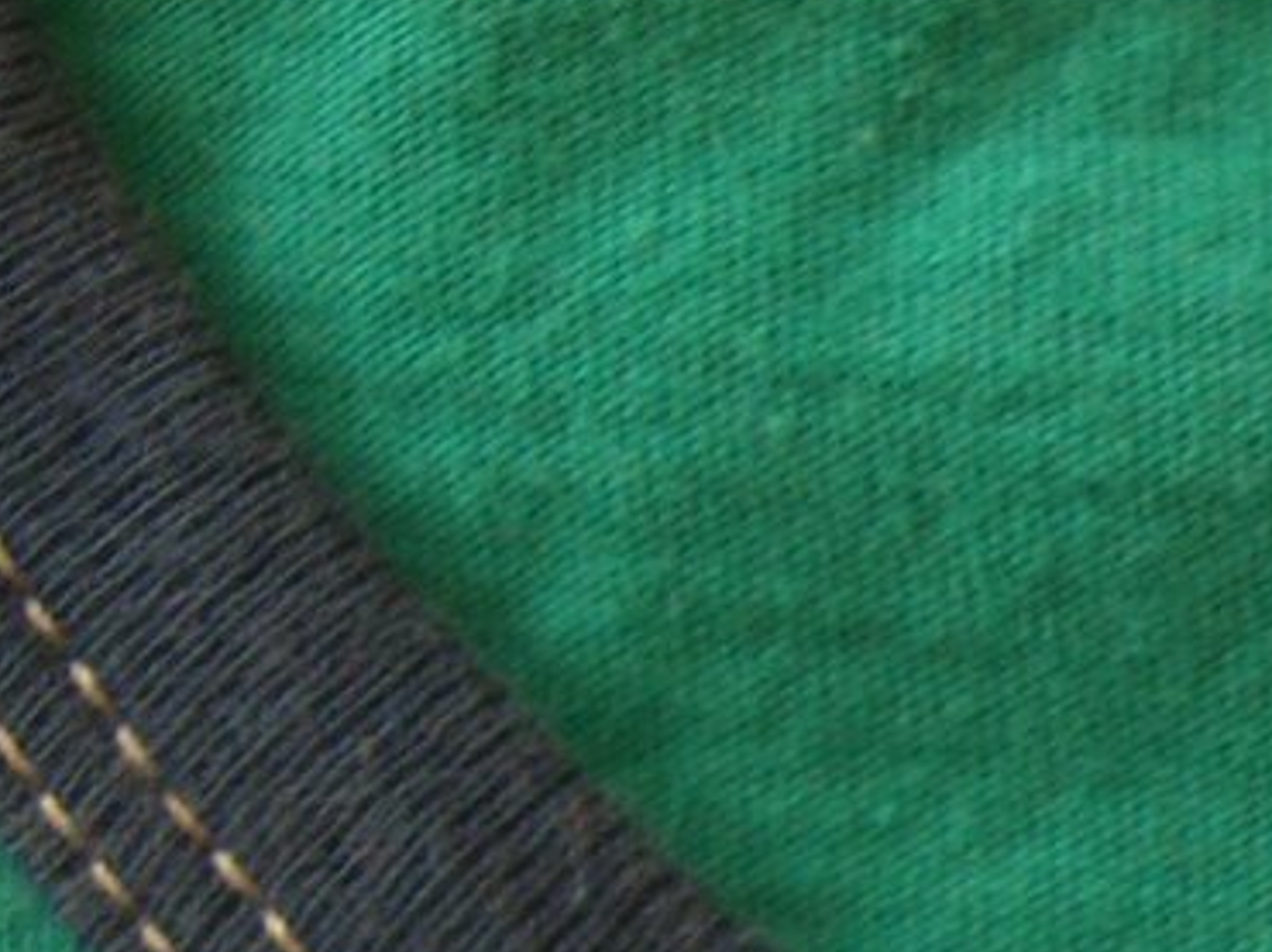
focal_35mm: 137
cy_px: 897
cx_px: 1724
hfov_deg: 13.8
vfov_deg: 10.7
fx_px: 5031
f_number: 2.8
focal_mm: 7.9
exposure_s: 1/50
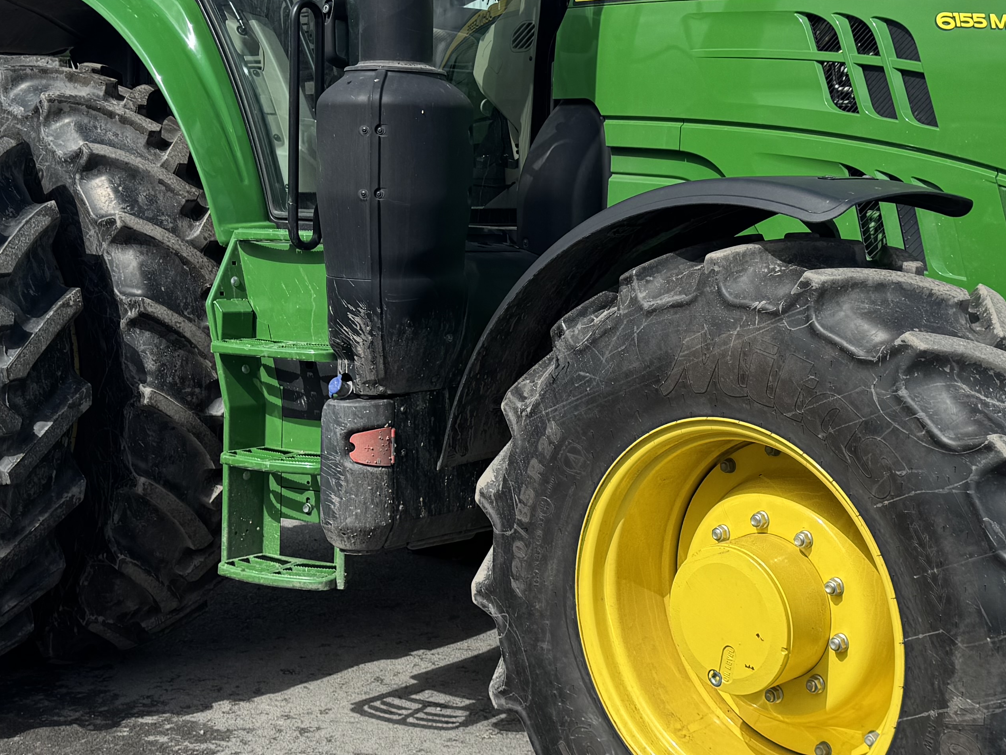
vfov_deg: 26.9
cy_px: 285
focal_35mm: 54
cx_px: 569
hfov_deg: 35.5
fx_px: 1569
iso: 80
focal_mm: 6.76
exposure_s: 1/4608
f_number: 1.78
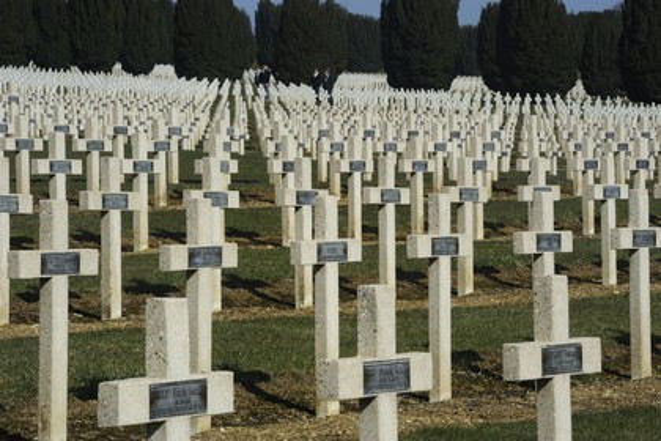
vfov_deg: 6.9
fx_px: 3672
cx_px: 330
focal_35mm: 200
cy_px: 220
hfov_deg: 10.3
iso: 200
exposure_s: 1/200
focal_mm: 200
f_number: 18
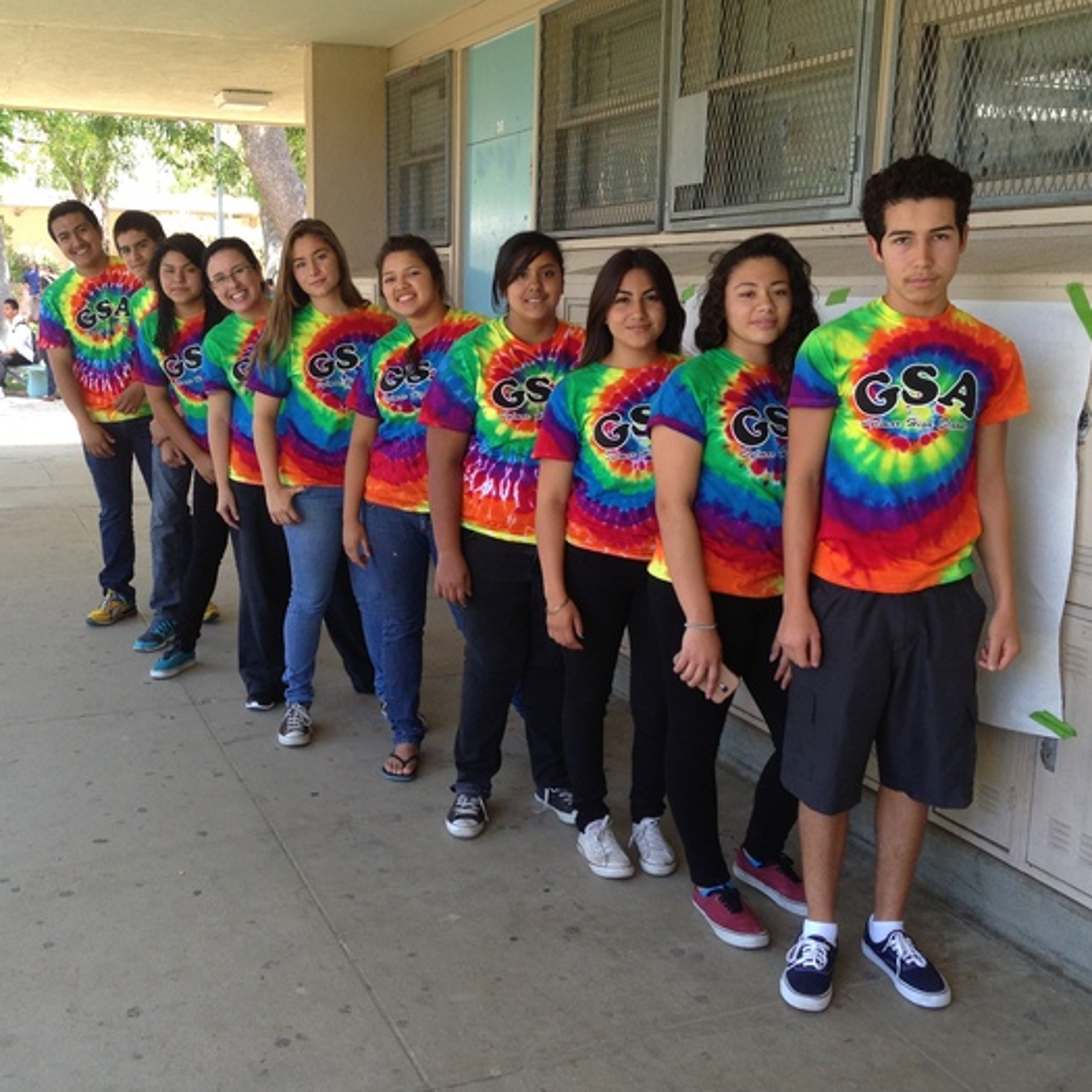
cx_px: 485
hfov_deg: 41.8
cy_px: 543
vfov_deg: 41.9
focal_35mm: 40
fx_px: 1428
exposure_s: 1/120
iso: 80
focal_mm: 4.13
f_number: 2.4
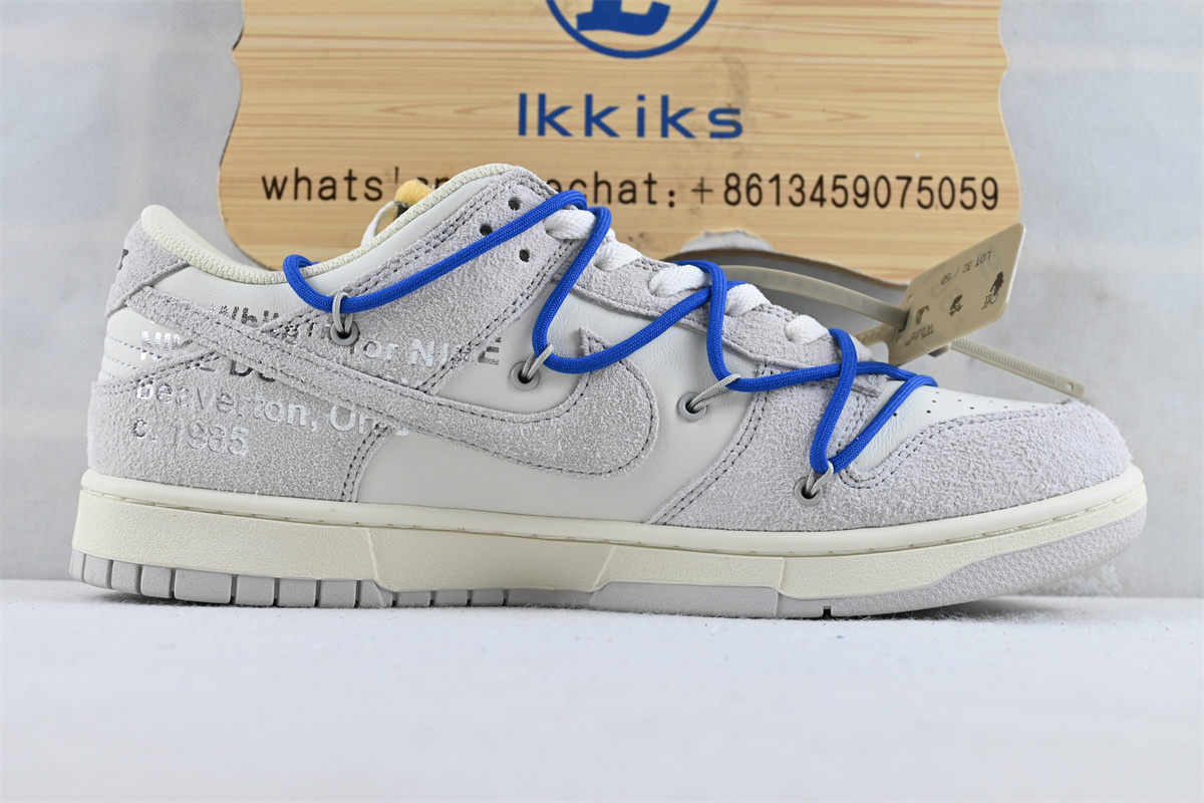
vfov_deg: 27.3
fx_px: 1655
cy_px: 402
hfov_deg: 40.0
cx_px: 602
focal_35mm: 50
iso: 100
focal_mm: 33
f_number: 5
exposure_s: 1/40
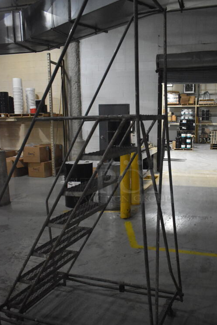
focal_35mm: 33
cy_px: 180
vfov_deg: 57.1
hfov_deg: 39.9
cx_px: 126
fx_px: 298
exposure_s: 1/125
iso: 5600
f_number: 3.5
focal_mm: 18
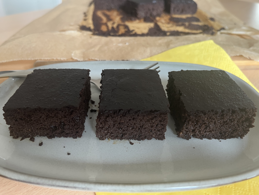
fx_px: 195
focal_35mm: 26
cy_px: 98
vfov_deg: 53.1
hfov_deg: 67.3
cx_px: 130
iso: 160
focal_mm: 5.1
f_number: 1.6
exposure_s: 1/60
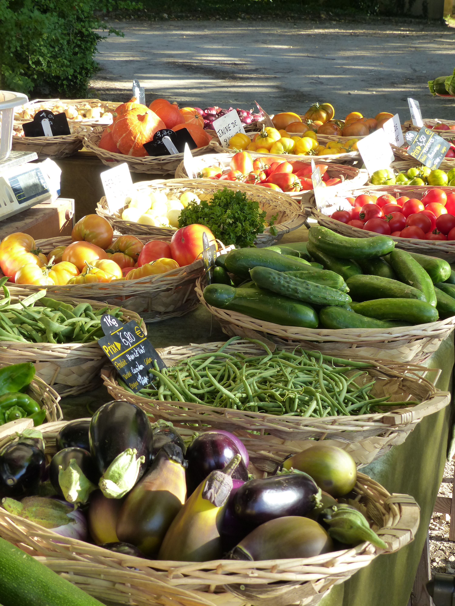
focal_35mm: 63
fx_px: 1104
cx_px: 228
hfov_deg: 23.3
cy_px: 303
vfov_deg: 30.7
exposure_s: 1/160
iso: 160
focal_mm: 11.4
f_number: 4
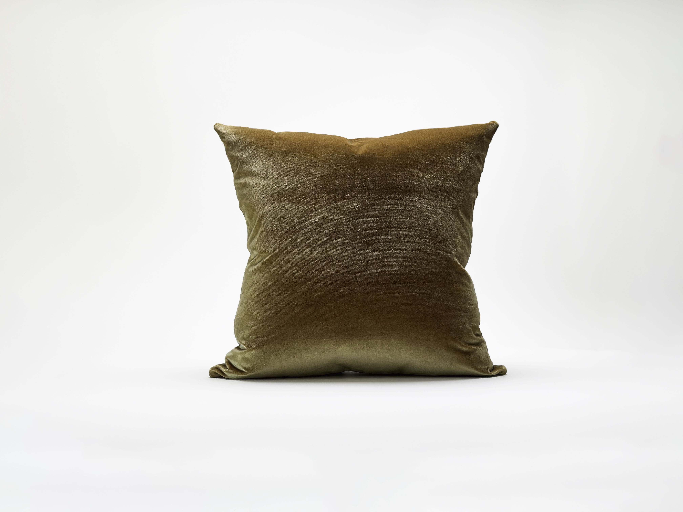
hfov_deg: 39.7
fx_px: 947
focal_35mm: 48
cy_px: 256
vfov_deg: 30.3
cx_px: 342
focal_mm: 6.86
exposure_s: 1/120
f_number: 1.8
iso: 80
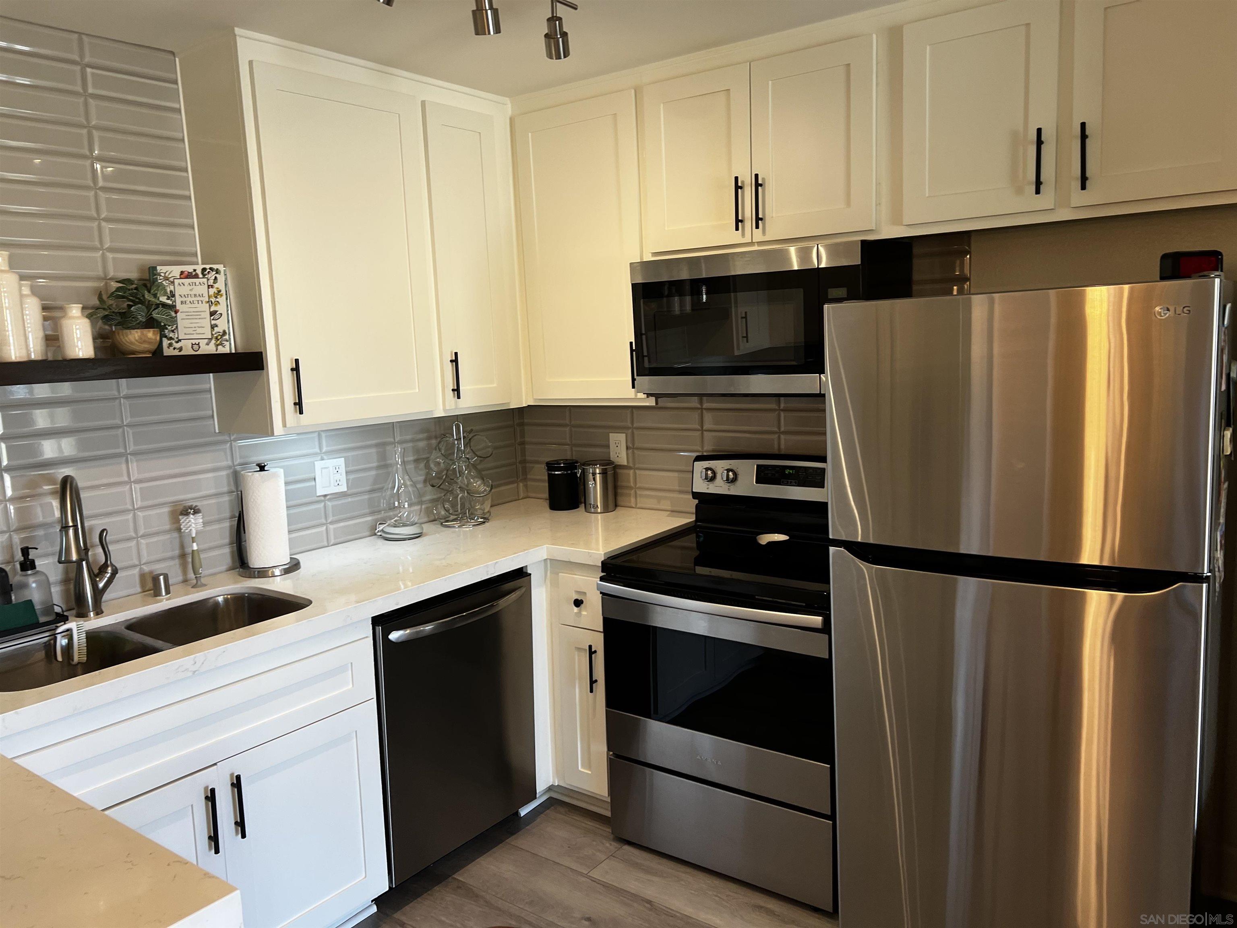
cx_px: 618
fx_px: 929
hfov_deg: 67.3
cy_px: 464
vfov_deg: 53.1
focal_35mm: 26
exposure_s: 1/60
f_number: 1.5
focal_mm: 5.7
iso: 80
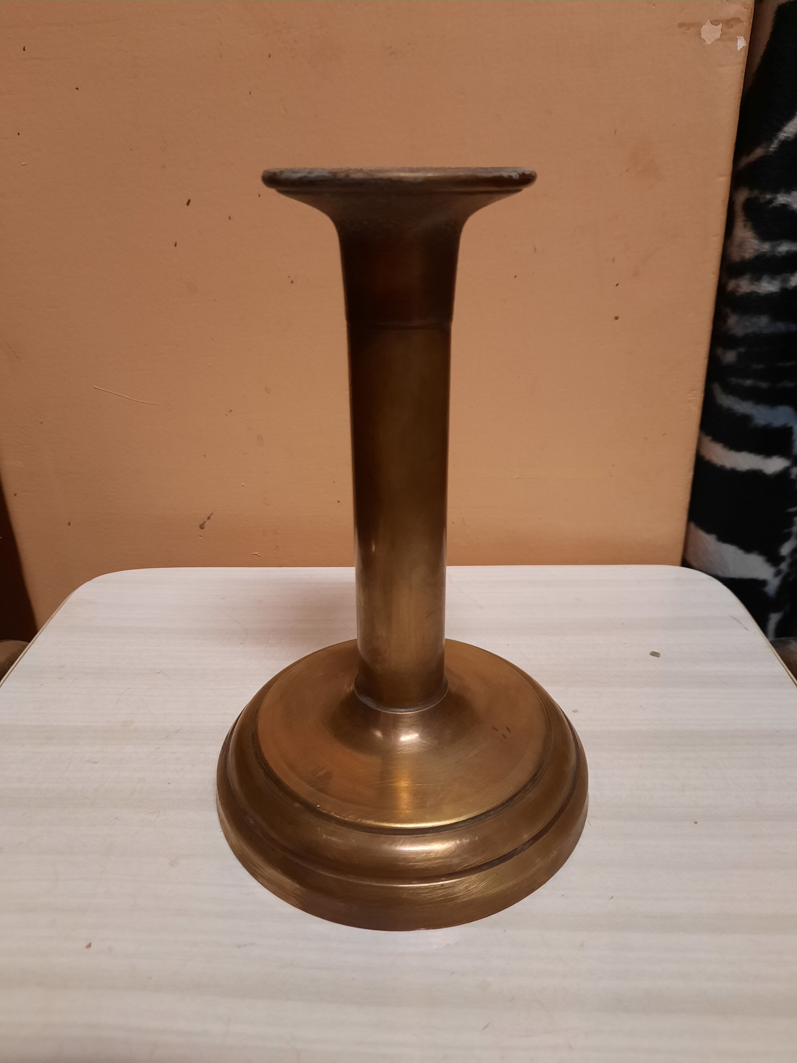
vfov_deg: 69.4
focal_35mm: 25
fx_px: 767
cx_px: 398
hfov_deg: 54.9
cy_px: 532
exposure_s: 1/33
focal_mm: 4.6
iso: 250
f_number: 2
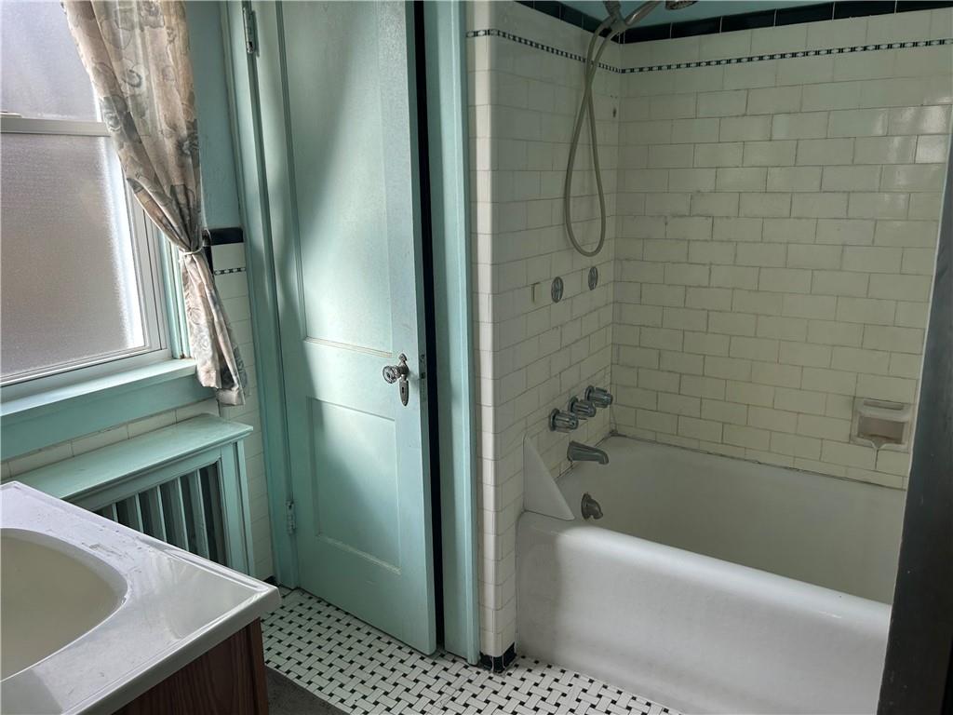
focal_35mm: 26
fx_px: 716
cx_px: 476
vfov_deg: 53.1
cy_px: 358
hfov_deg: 67.3
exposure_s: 1/176
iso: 40
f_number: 1.5
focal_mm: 5.7
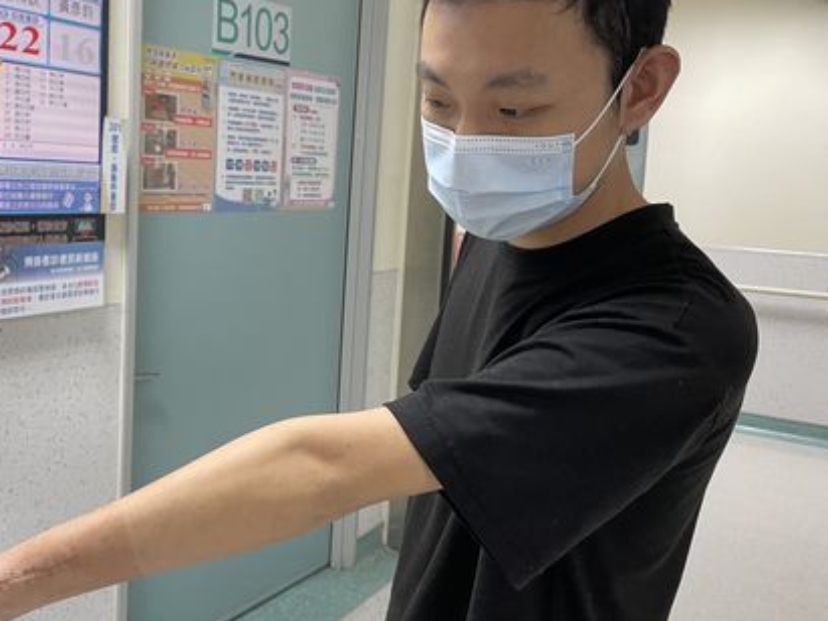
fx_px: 909
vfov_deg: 37.7
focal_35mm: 38
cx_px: 284
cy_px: 304
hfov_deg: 48.3
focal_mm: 4.2
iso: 200
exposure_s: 1/60
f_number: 1.6
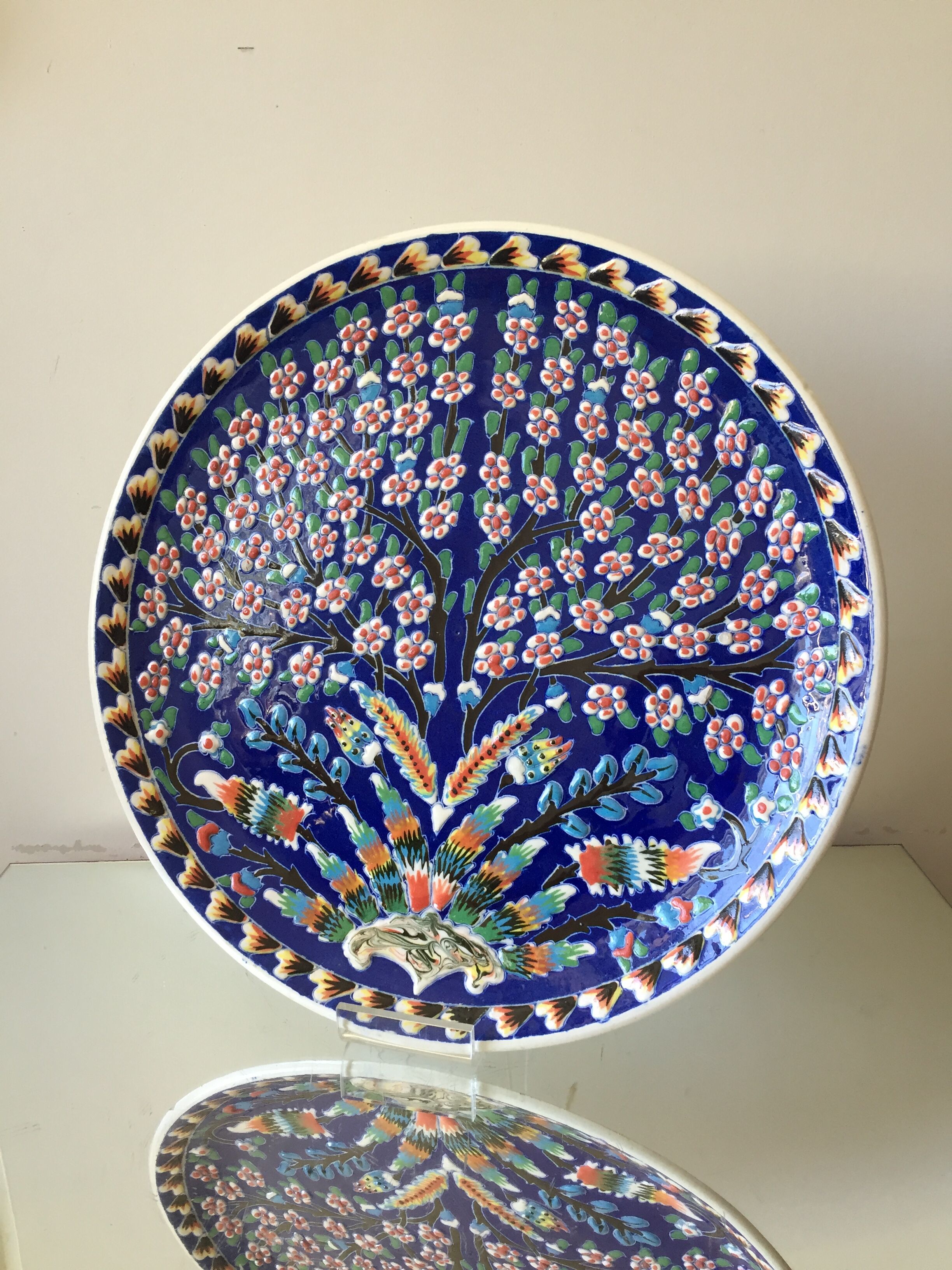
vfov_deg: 61.7
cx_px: 476
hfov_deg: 48.2
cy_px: 635
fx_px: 1063
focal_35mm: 29
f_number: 2.2
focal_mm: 4.15
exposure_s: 1/33
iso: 50
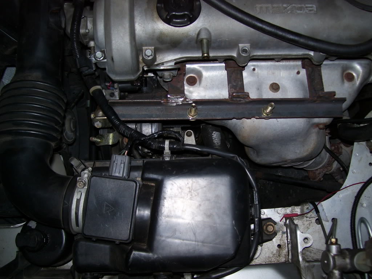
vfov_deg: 39.7
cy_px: 140
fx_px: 387
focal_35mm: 36
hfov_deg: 51.4
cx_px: 186
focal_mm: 6
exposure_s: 1/60
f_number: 2.7
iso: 80
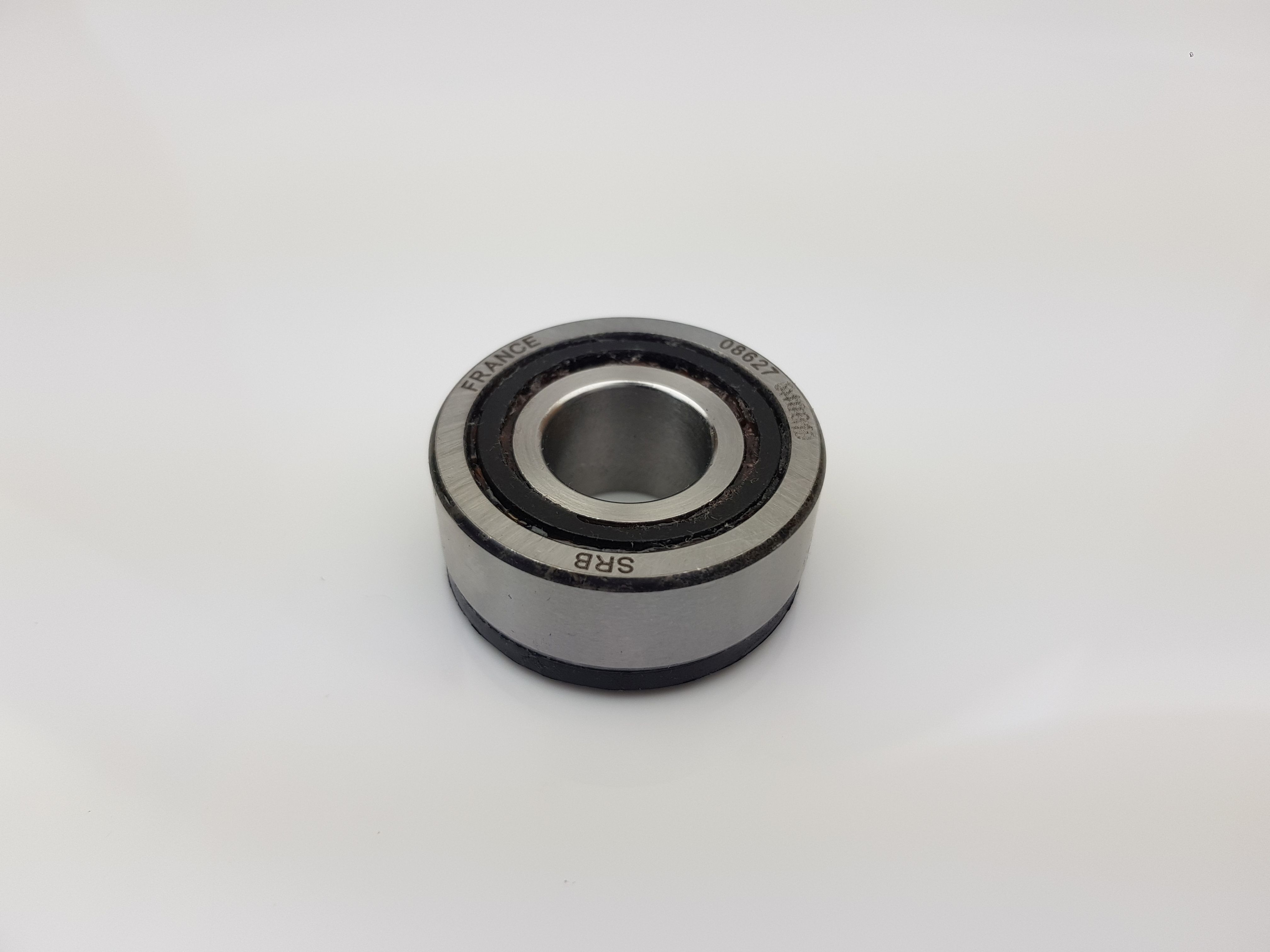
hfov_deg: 67.3
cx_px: 635
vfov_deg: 53.1
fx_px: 954
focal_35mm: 26
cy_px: 476
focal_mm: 4.2
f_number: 1.7
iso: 40
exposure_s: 1/222
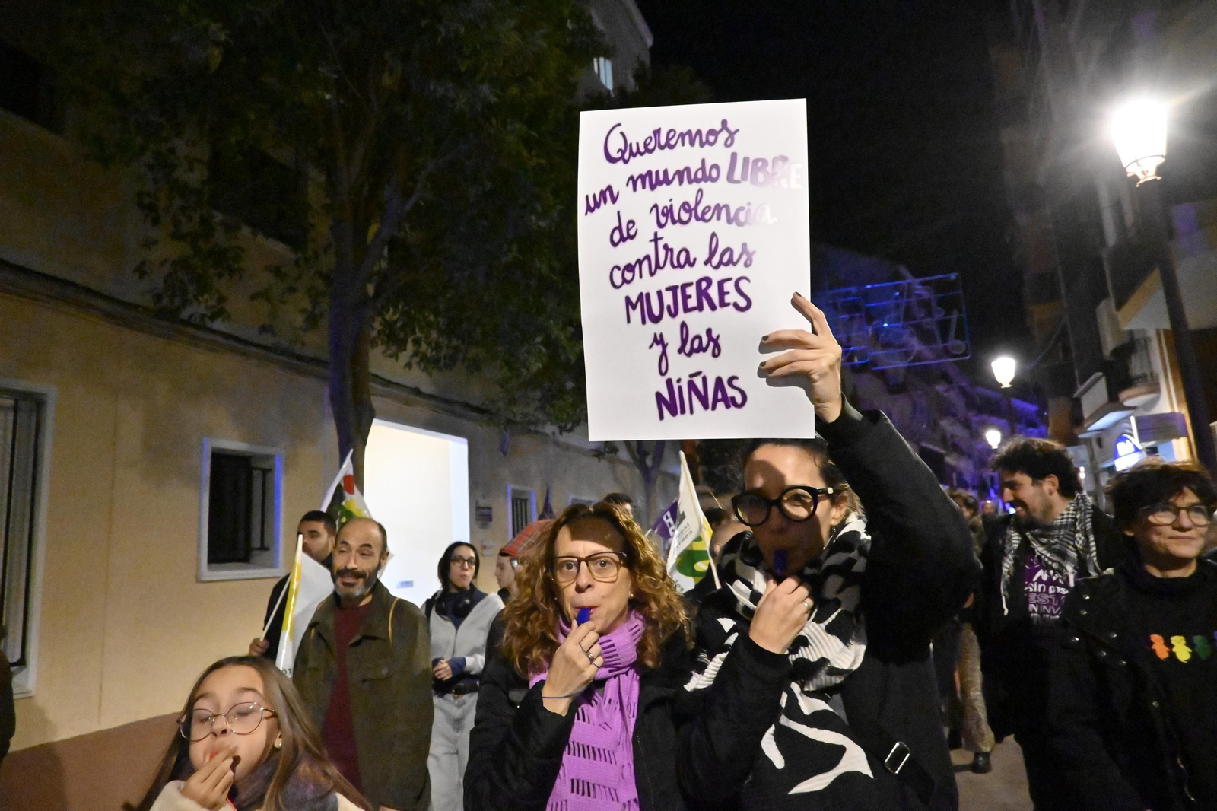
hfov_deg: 73.8
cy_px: 406
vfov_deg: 53.1
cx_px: 608
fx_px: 811
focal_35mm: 24
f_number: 4.5
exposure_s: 1/160
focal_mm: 16
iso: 16000
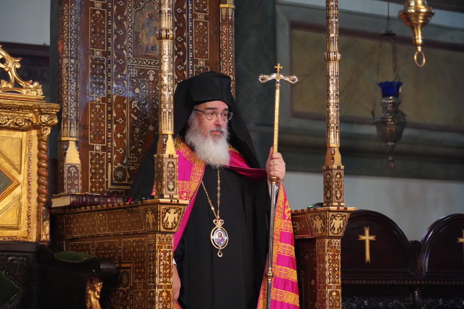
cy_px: 154
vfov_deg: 13.0
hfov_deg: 19.5
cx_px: 232
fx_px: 1353
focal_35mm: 105
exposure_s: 1/60
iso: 12800
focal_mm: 105
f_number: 4
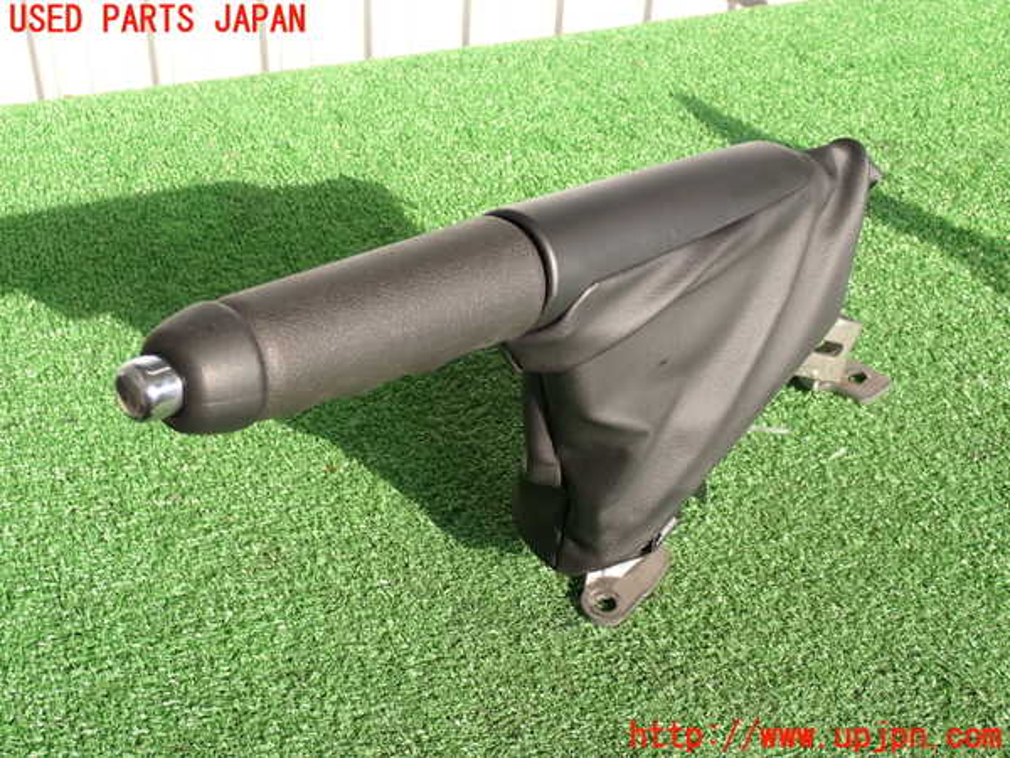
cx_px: 505
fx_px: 1284
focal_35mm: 44
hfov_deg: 42.9
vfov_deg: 32.9
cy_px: 379
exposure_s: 1/125
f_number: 4
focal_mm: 7.84
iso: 100
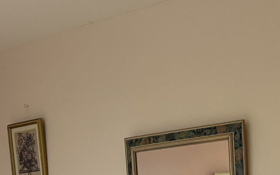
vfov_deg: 13.7
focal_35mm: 89
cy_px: 269
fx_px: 679
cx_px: 209
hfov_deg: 23.1
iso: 320
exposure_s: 1/50
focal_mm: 5.96
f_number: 1.6
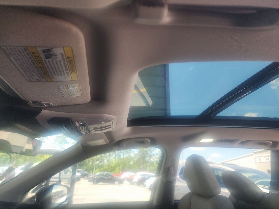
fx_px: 185
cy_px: 104
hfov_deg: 73.9
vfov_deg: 58.9
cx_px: 140
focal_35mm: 23
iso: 65
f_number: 1.8
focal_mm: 6.4
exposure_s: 1/59
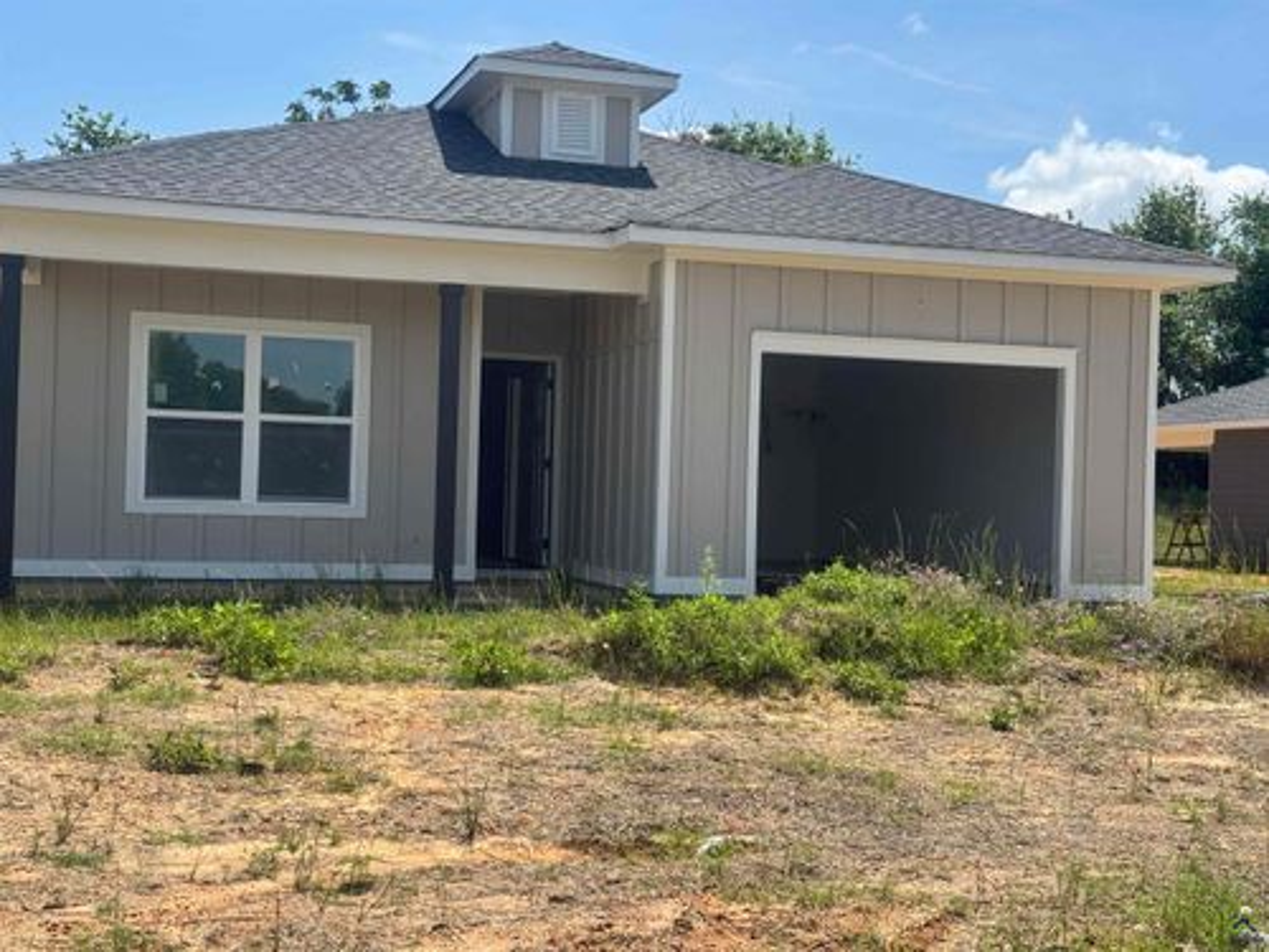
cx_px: 634
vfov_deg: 30.3
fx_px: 1760
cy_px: 476
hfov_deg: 39.7
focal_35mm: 48
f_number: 1.78
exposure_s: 1/4608
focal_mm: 6.76
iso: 64
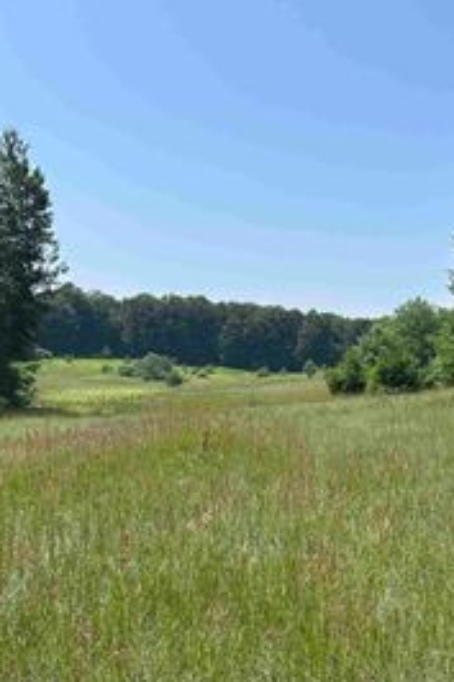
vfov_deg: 41.8
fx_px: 890
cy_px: 396
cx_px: 413
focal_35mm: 47
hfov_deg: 27.5
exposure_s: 1/4016
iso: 80
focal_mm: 6.86
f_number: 1.78
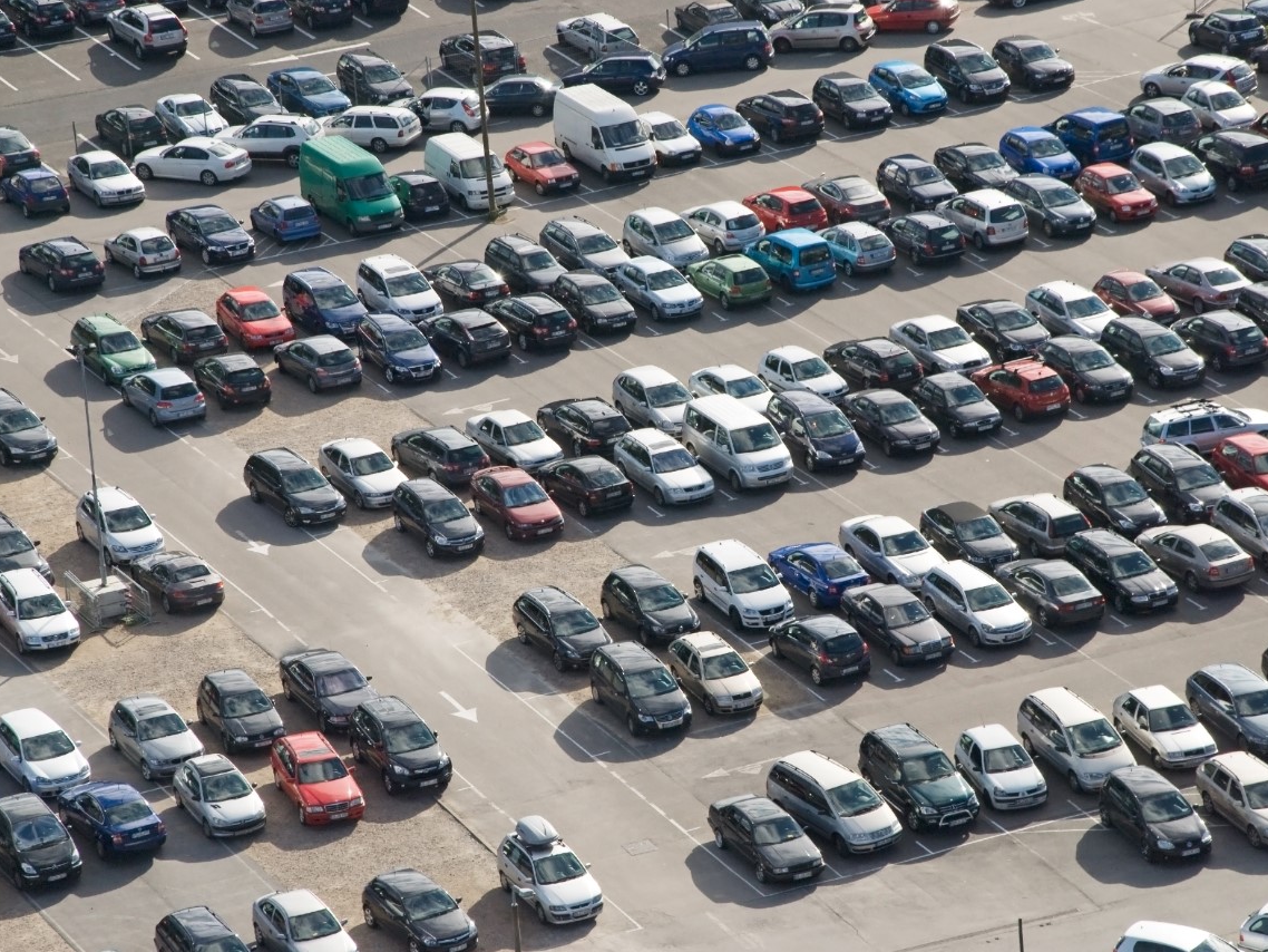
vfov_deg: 8.7
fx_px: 6248
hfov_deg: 11.6
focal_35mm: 171
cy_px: 475
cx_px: 674
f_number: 8
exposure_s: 1/1000
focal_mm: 105
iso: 200
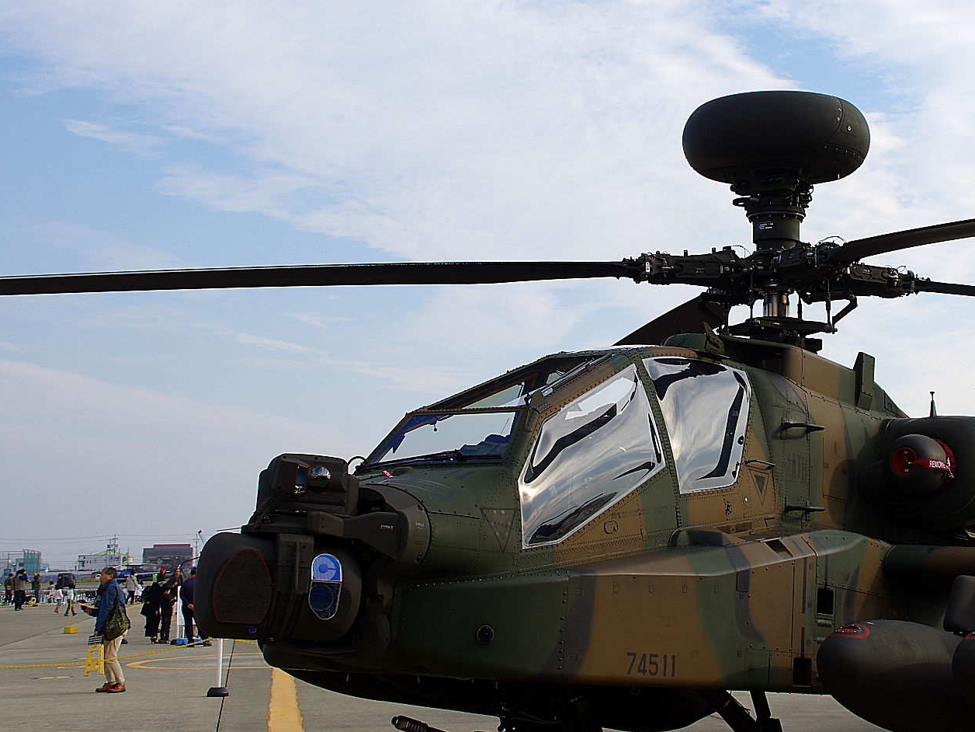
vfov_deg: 24.0
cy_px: 315
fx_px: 1718
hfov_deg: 31.4
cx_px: 655
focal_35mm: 61
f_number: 6.3
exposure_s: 1/200
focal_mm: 26
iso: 100
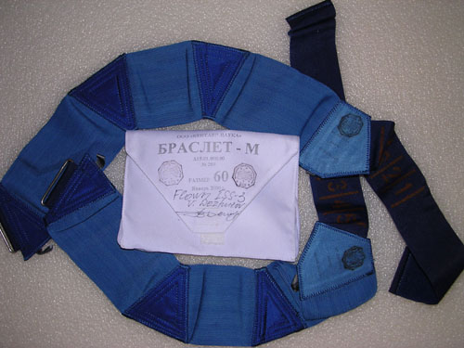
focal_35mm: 38
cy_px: 174
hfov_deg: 49.0
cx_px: 232
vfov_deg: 37.7
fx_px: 509
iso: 100
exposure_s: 1/60.1
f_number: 2.8
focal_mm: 5.8
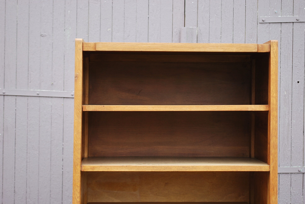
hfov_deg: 28.0
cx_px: 152
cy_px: 102
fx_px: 611
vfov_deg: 19.0
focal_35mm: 72
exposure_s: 1/80
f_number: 5.6
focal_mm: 48
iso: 200
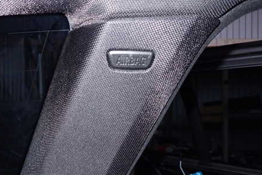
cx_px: 105
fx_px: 255
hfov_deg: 54.1
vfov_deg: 37.4
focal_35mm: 35
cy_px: 117
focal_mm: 4.5
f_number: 5.6
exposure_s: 1/30
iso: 800
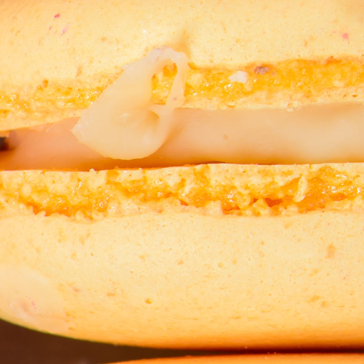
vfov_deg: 2.6
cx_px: 958
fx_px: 7840
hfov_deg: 2.6
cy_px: -305
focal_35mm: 659
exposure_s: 1/250
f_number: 11
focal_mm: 105
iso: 100
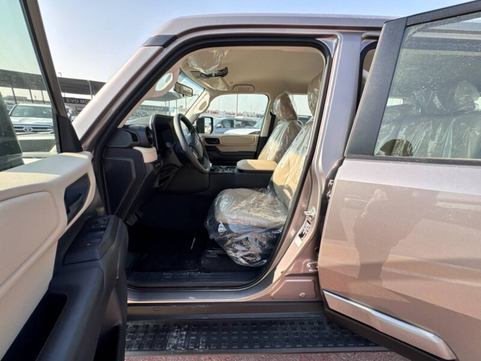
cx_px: 240
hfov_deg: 102.1
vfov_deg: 85.7
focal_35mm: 14
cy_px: 180
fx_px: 195
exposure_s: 1/440
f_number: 2.2
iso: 40
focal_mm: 2.22
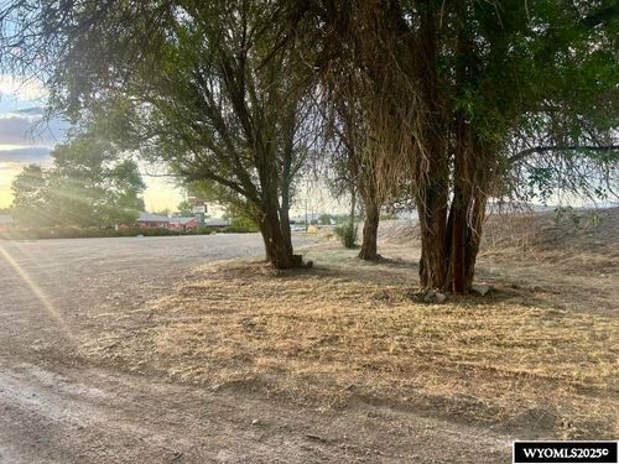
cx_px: 310
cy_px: 232
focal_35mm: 26
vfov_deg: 53.1
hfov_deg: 67.3
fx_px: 465
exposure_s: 1/1135
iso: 50
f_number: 1.5
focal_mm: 5.7
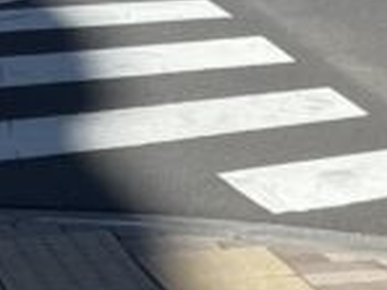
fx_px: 2012
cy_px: 567
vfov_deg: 7.9
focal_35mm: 180
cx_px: 1103
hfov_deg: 9.1
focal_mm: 4.2
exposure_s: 1/3040
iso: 32
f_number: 1.6
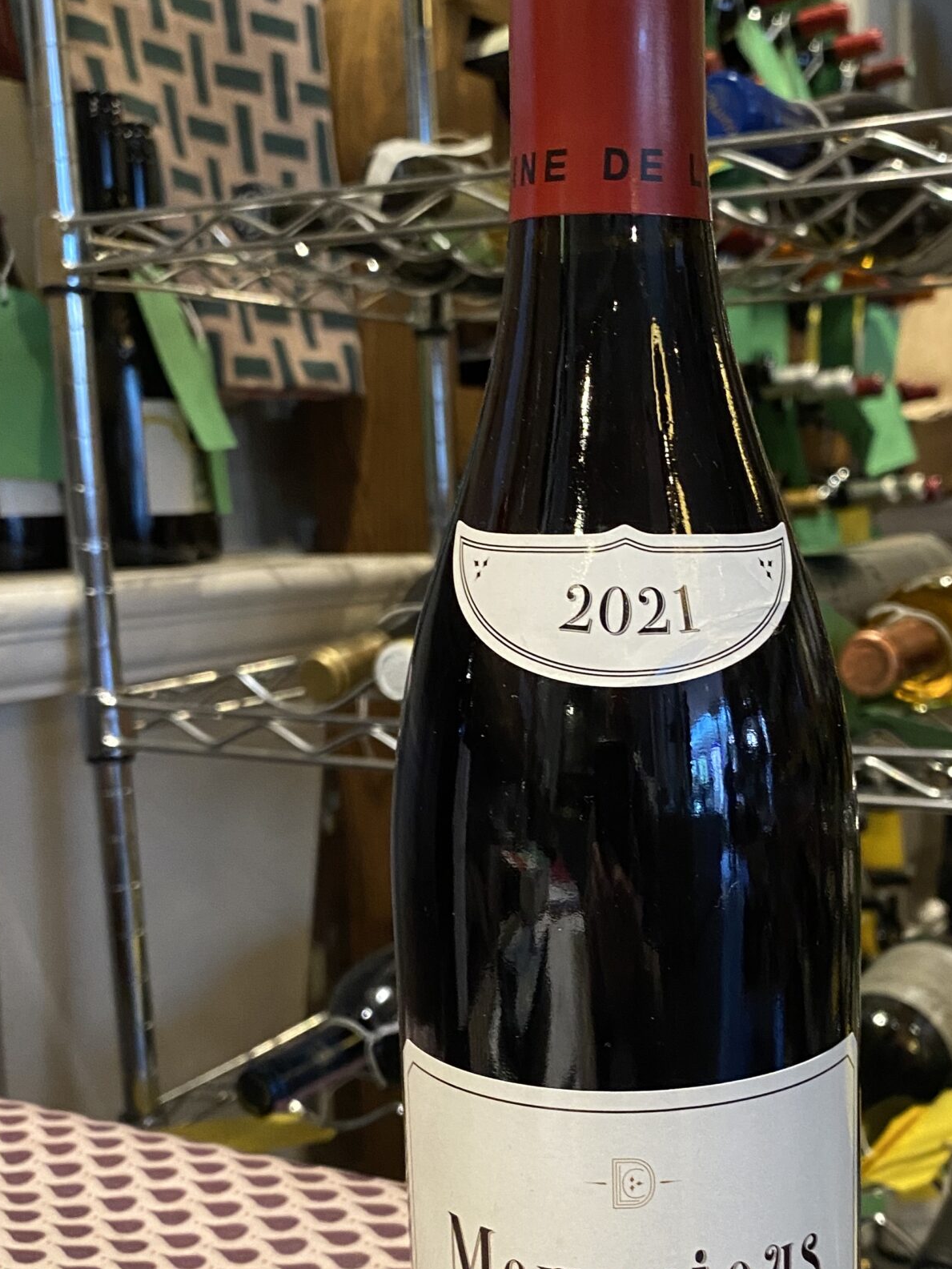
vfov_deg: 44.4
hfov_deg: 34.1
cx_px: 609
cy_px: 793
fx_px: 1540
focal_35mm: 42
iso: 500
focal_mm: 4.25
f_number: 1.8
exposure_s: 1/25
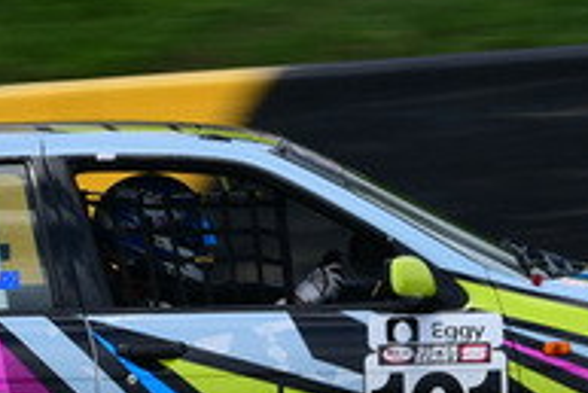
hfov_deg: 1.4
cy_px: 137
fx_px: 24354
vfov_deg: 0.9
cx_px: 338
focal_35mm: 1490
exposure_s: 1/320
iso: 200
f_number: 13
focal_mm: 240
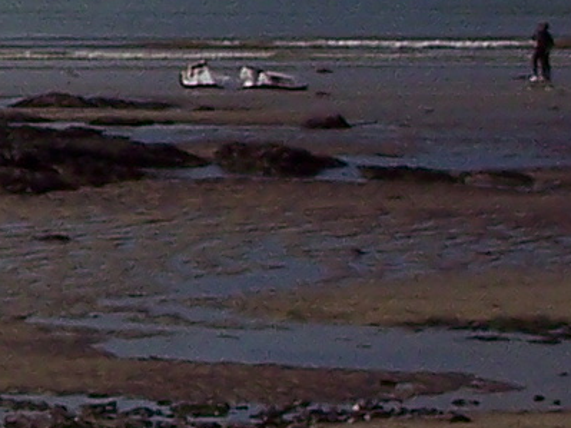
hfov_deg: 6.6
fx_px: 4601
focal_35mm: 279
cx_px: -1032
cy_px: -401
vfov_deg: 5.2
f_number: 5.6
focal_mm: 8
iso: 100
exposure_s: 1/750
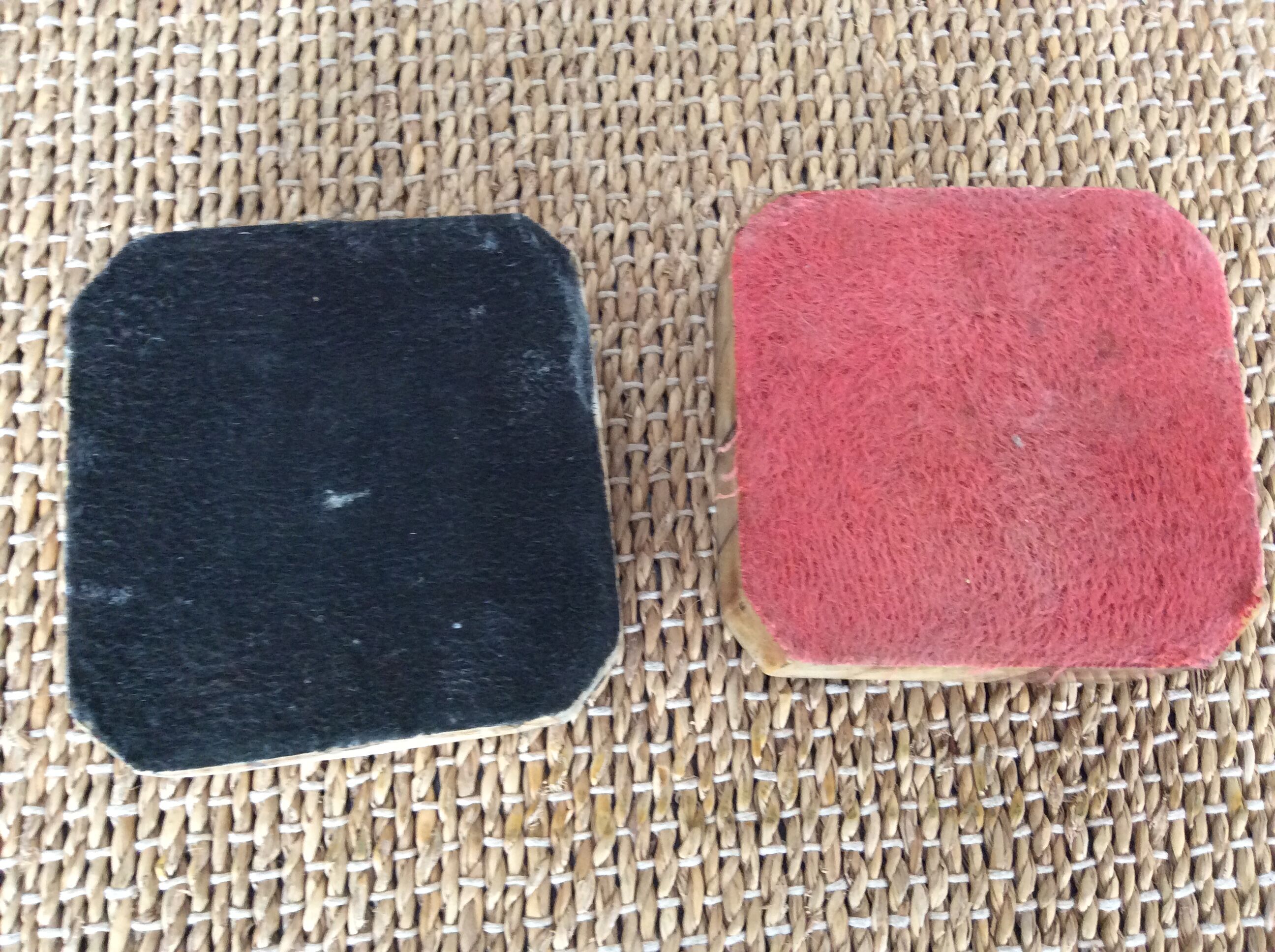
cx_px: 638
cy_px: 476
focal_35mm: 32
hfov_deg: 56.9
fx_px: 1177
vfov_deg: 44.1
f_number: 2.4
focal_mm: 3.3
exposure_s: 1/25
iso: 160
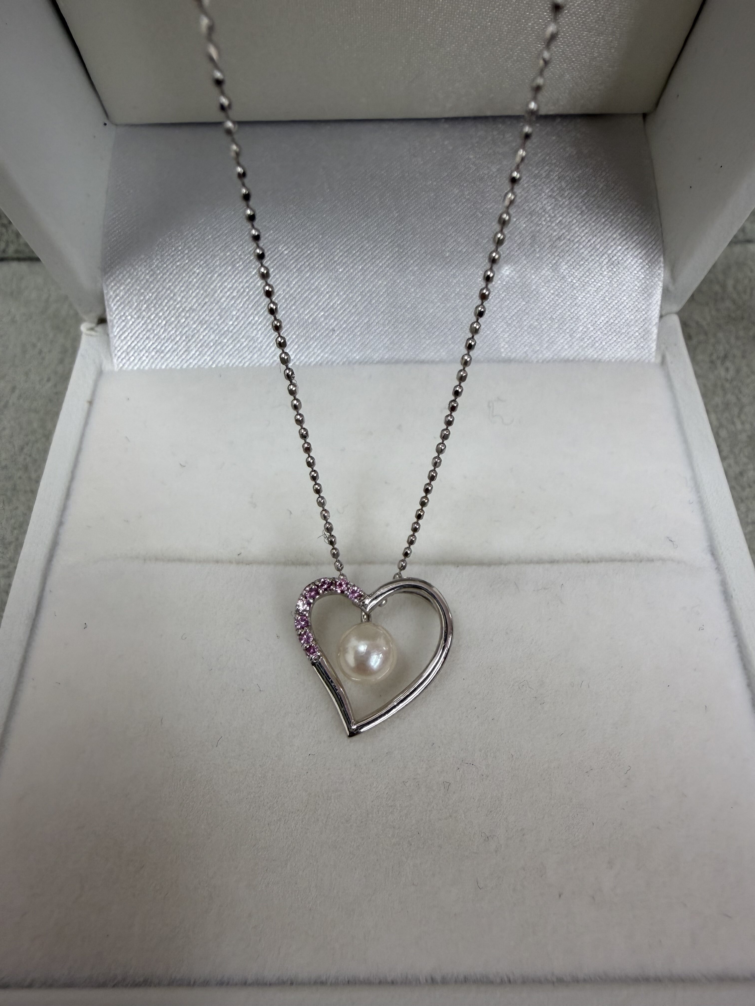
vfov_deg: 71.6
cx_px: 378
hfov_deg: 56.8
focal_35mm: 24
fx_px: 698
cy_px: 503
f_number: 2.2
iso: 125
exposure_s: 1/120
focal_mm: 2.22
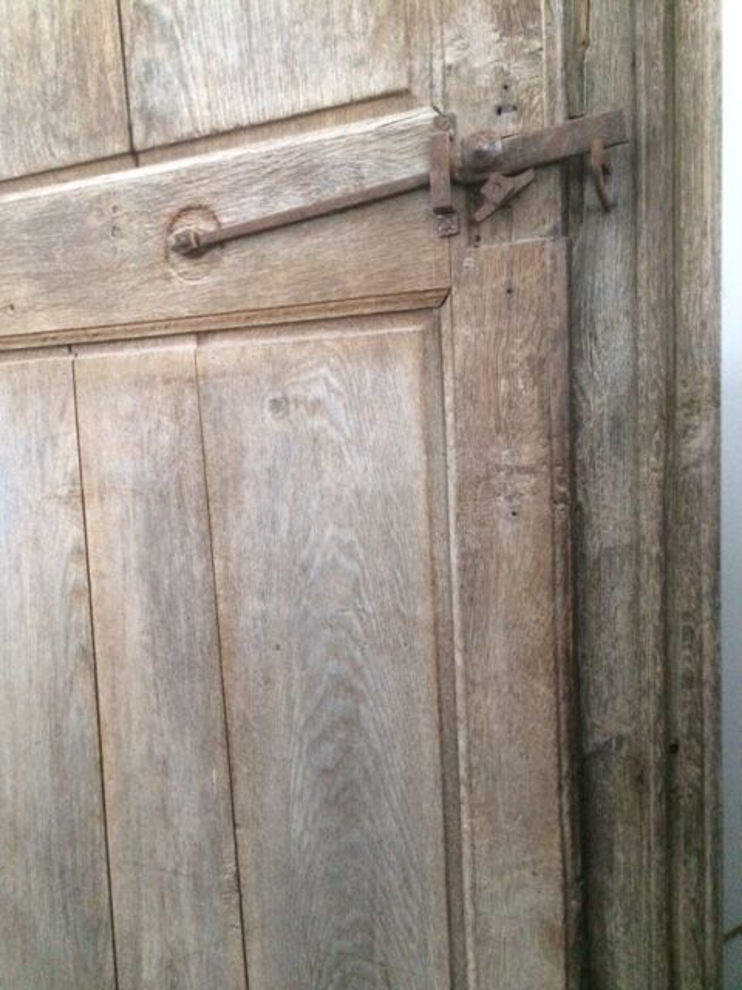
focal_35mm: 29
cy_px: 495
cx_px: 371
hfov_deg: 48.2
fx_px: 829
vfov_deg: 61.7
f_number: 2.2
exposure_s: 1/17
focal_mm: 4.15
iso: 500
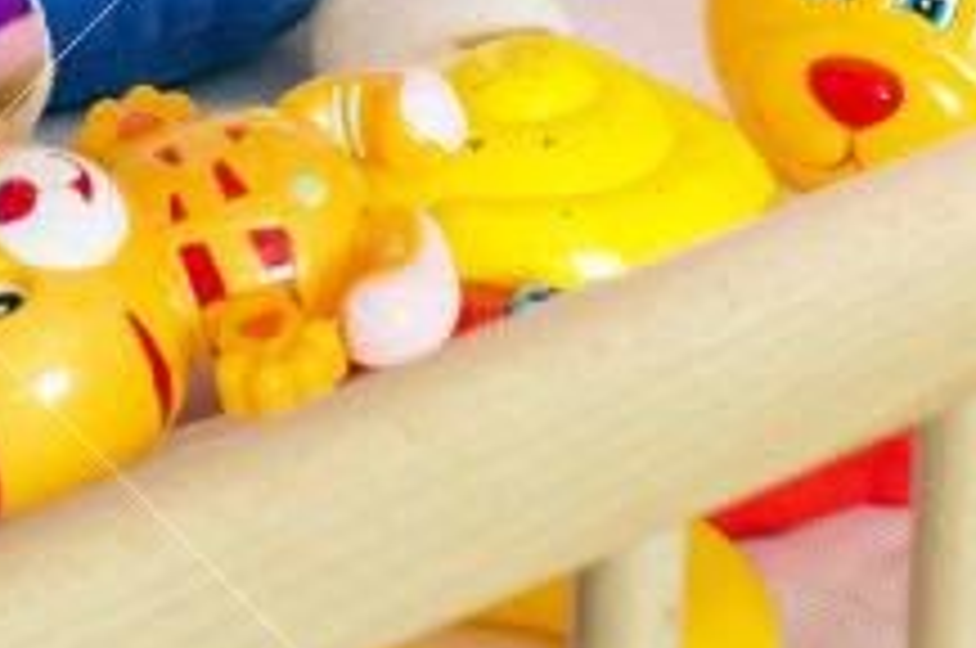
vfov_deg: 3.0
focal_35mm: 449
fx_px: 12155
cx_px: -126
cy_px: -742
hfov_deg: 4.6
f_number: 7.1
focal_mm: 50
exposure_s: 1/13
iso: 100
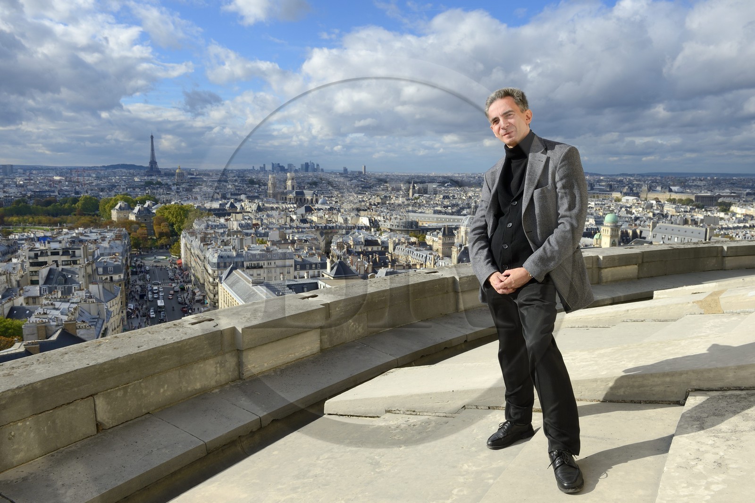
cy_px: 252
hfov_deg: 73.8
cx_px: 378
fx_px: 503
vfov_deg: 53.1
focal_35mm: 24
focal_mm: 24
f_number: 11
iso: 200
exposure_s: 1/250
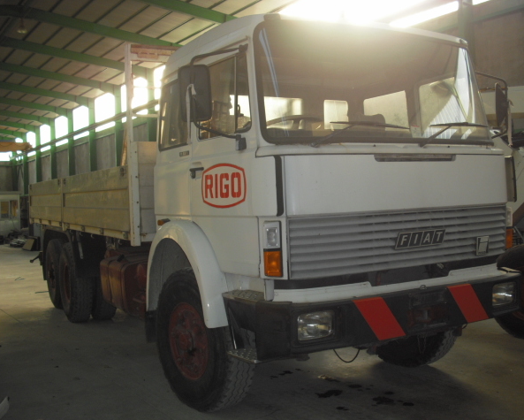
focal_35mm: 40
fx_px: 621
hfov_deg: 45.7
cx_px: 278
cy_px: 210
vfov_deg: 37.4
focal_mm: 6.2
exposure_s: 1/125
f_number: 2.8
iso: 100
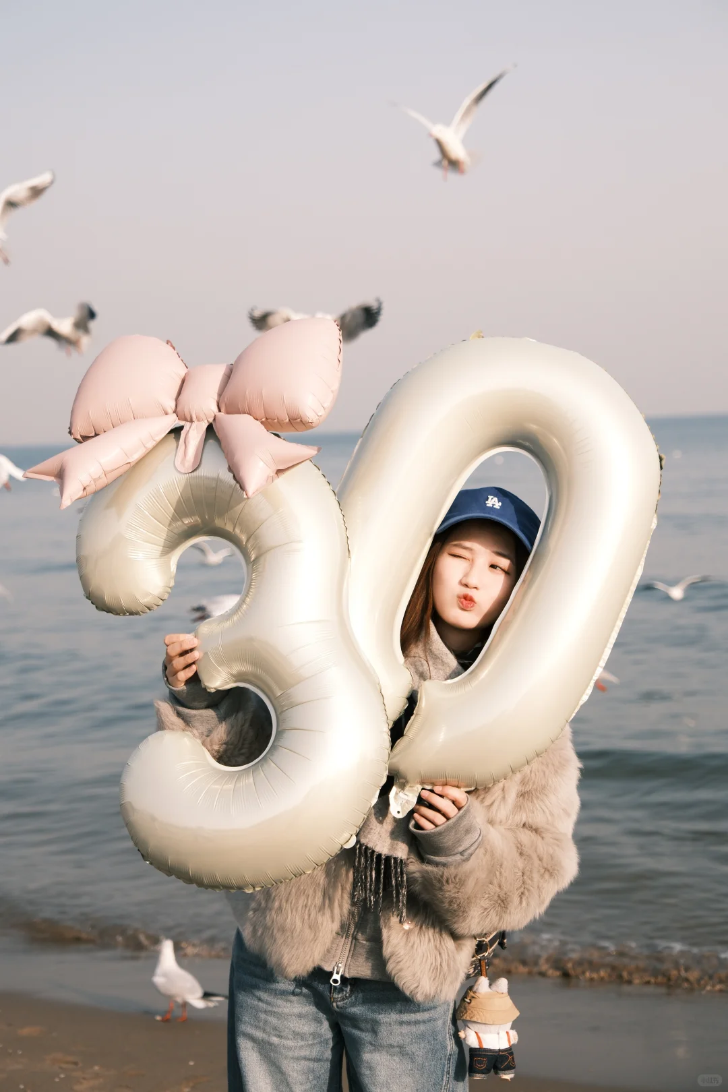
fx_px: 1759
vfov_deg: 34.5
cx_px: 364
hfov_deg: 23.4
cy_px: 546
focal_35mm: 58
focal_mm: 38.8
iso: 200
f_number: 2.8
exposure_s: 1/2000
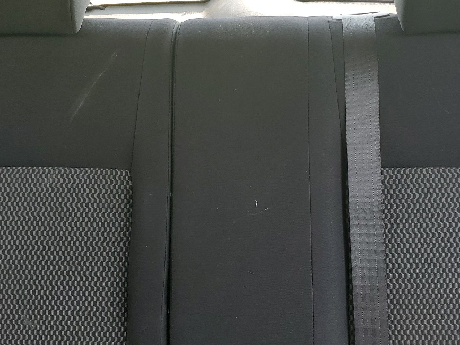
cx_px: 249
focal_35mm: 48
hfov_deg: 39.6
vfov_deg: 30.2
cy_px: 148
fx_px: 638
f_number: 1.5
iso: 50
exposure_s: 1/204
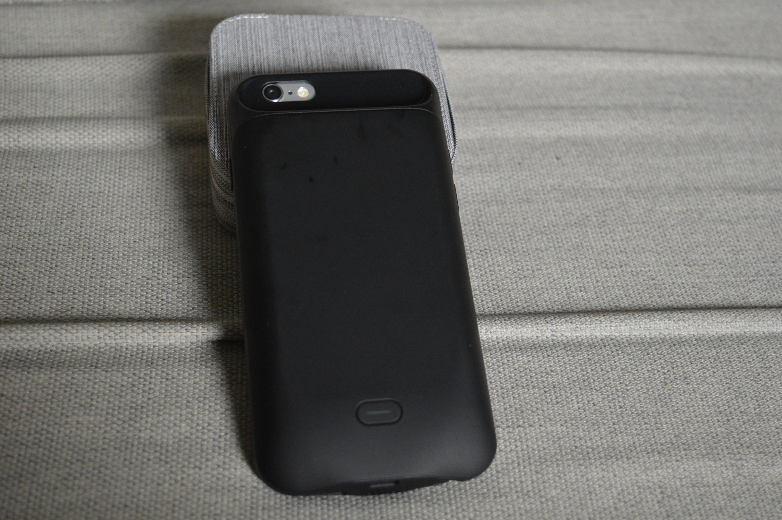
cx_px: 391
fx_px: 1237
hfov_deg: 35.1
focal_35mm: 57
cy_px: 260
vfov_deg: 23.7
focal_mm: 38
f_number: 4.8
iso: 2500
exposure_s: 1/60
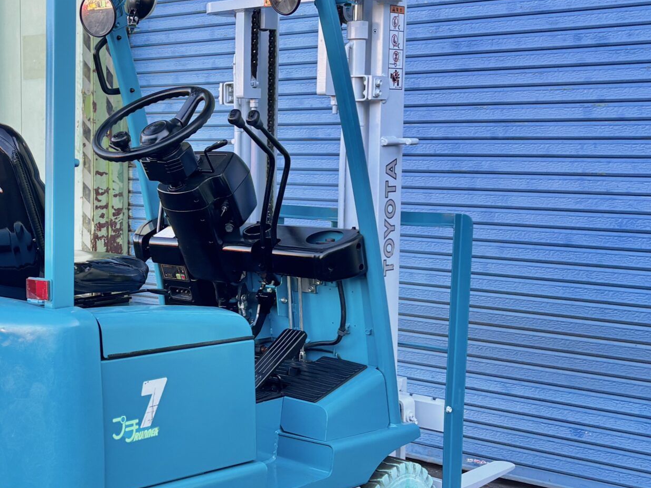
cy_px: 279
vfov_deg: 27.0
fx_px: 1015
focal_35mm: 54
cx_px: 126
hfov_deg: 34.4
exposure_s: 1/141
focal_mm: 5.96
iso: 40
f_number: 1.6
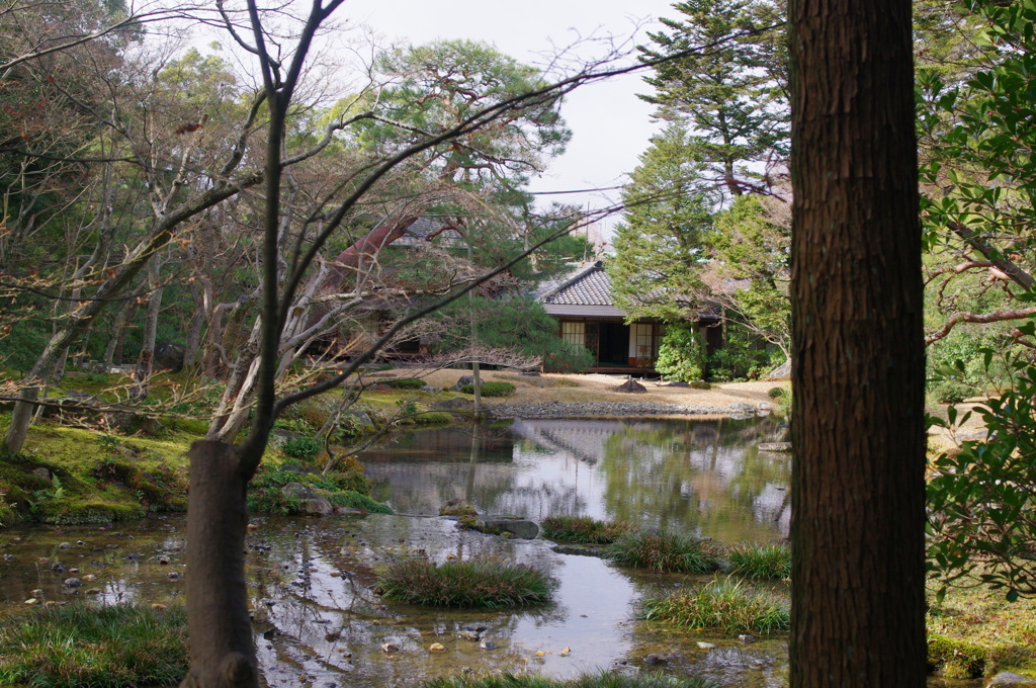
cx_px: 518
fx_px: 1322
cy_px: 344
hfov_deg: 42.8
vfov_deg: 29.2
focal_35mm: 46
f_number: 7.1
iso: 400
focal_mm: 31
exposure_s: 1/320
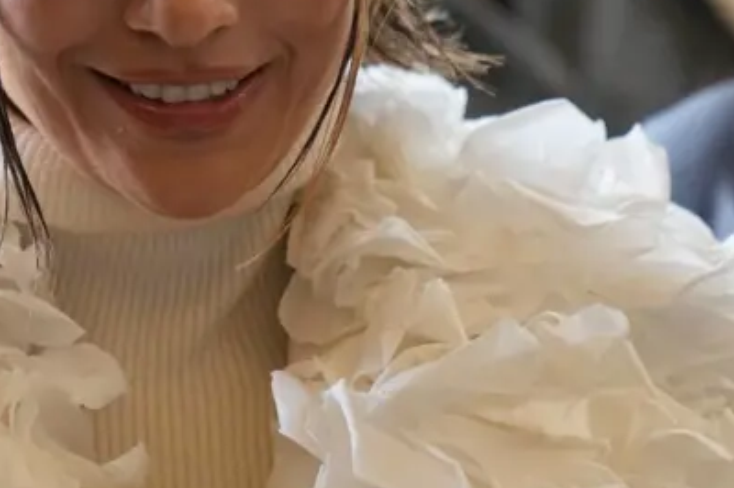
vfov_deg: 8.8
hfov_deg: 13.3
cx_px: 150
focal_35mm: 154
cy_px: -18
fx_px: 3137
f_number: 2.8
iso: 2500
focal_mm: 70
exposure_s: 1/500
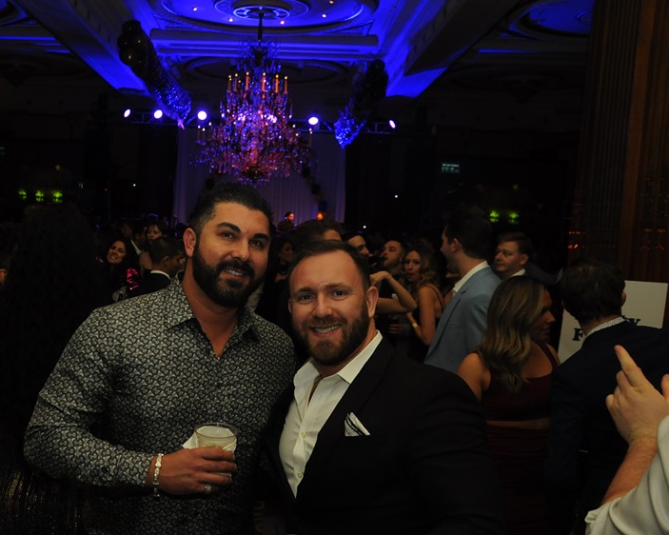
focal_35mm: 44
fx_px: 871
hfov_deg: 41.3
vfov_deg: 34.1
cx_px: 207
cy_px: 300
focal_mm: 22
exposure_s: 1/60
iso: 800
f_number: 5.6
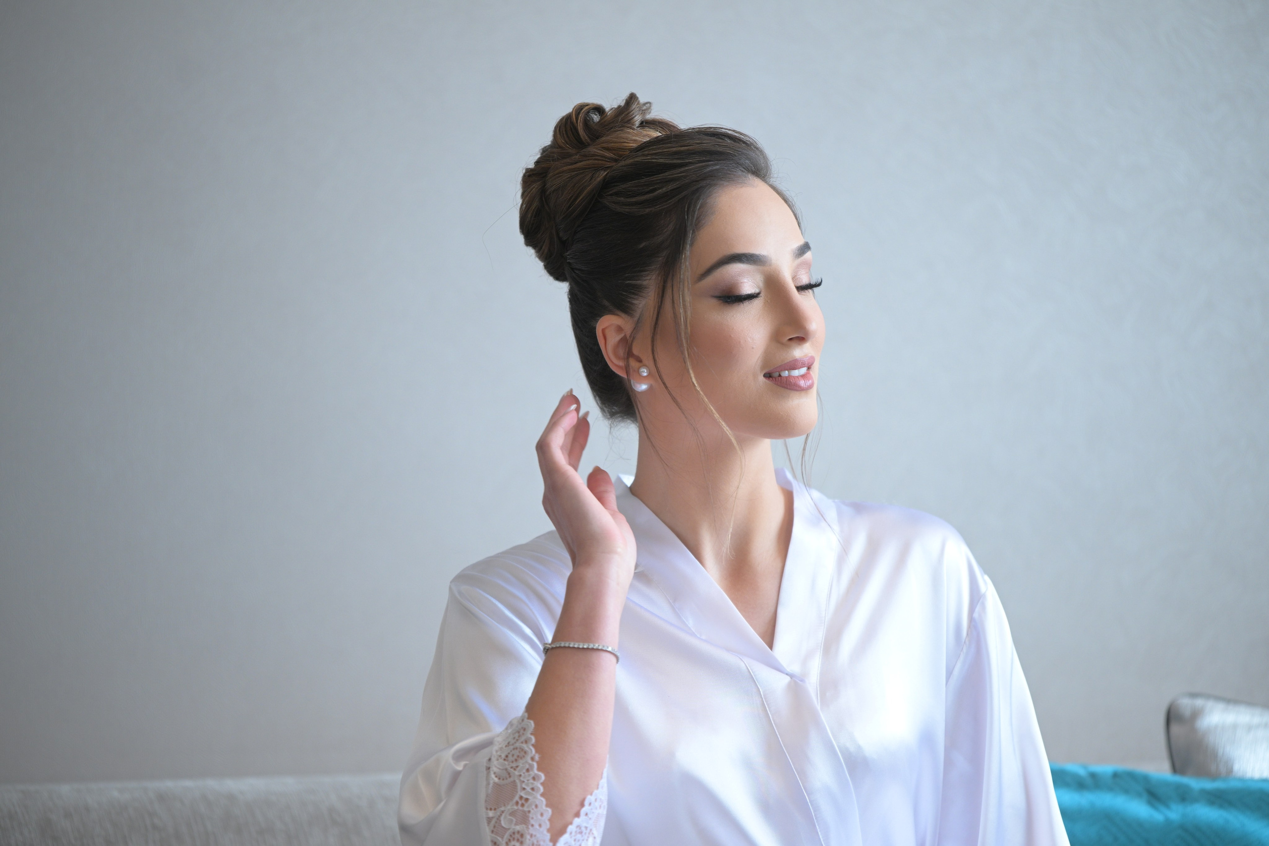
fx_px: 7050
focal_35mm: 200
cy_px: 423
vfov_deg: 6.9
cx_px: 634
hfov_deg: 10.3
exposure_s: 1/250
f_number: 2.8
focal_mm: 200
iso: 640
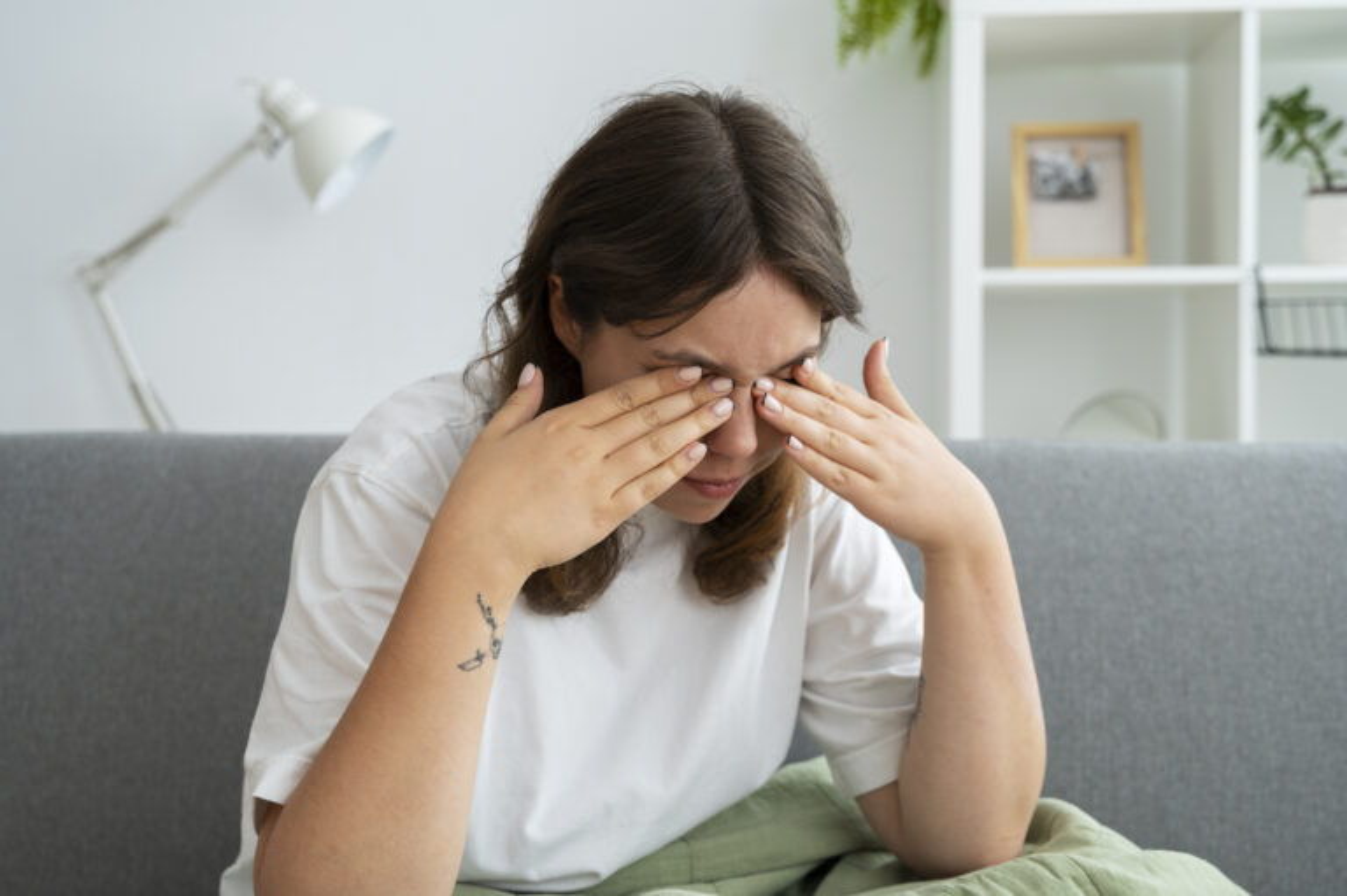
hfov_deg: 42.8
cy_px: 448
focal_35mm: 46
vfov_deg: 29.2
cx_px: 674
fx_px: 1720
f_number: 4
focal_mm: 46
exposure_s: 1/250
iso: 500
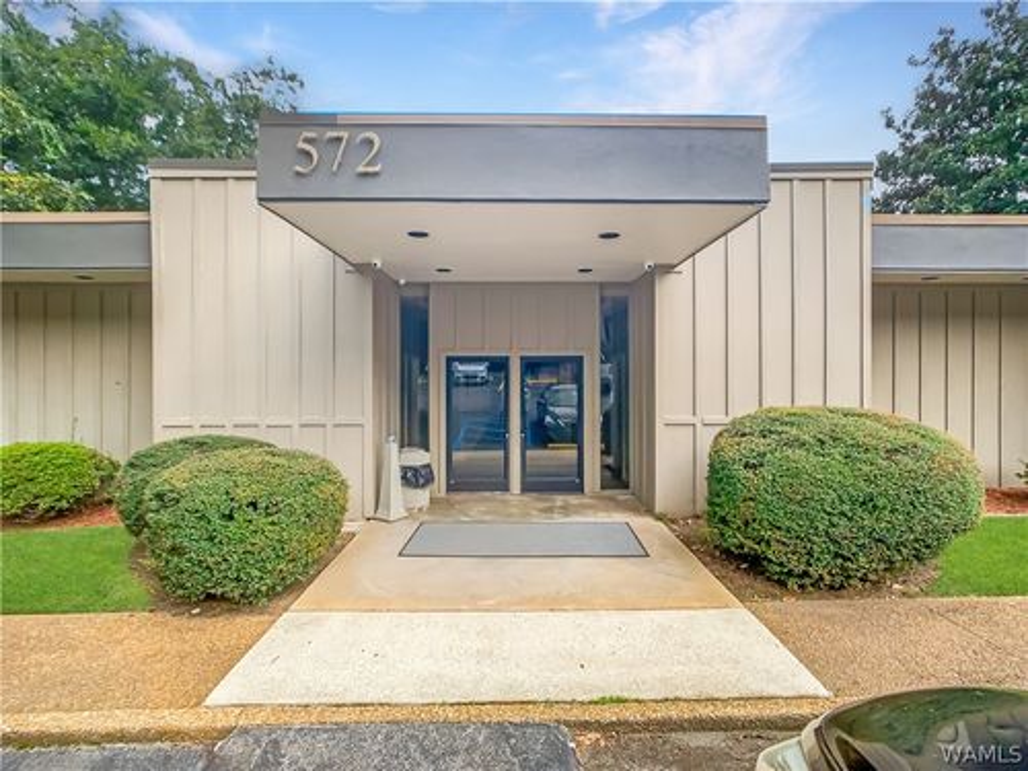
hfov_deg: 67.3
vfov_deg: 53.1
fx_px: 772
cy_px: 386
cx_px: 514
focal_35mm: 26
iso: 25
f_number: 1.8
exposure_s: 1/680
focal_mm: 4.25
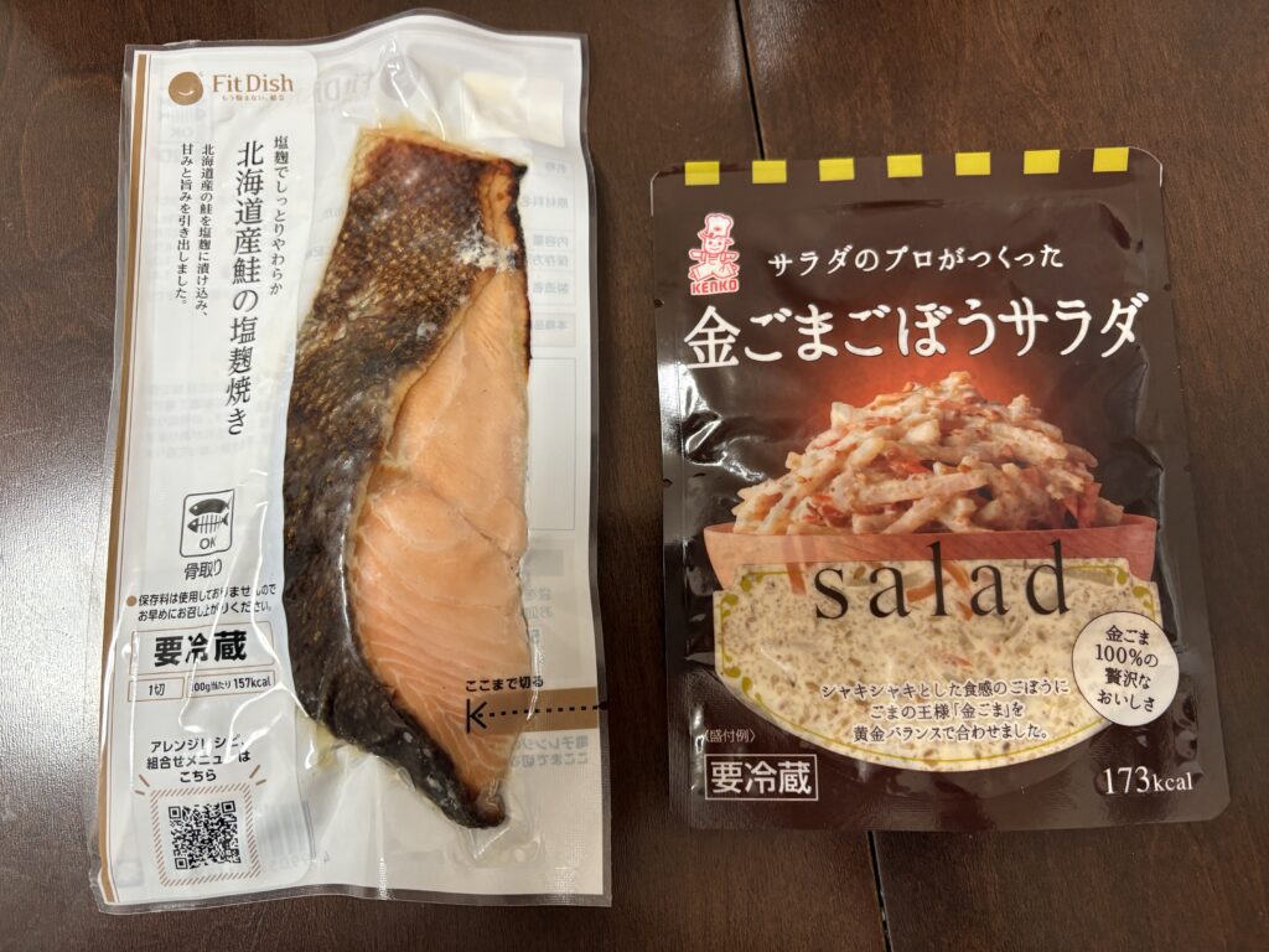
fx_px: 953
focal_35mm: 26
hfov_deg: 67.3
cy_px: 476
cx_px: 634
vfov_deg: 53.1
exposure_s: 1/50
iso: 160
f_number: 1.6
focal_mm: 5.96
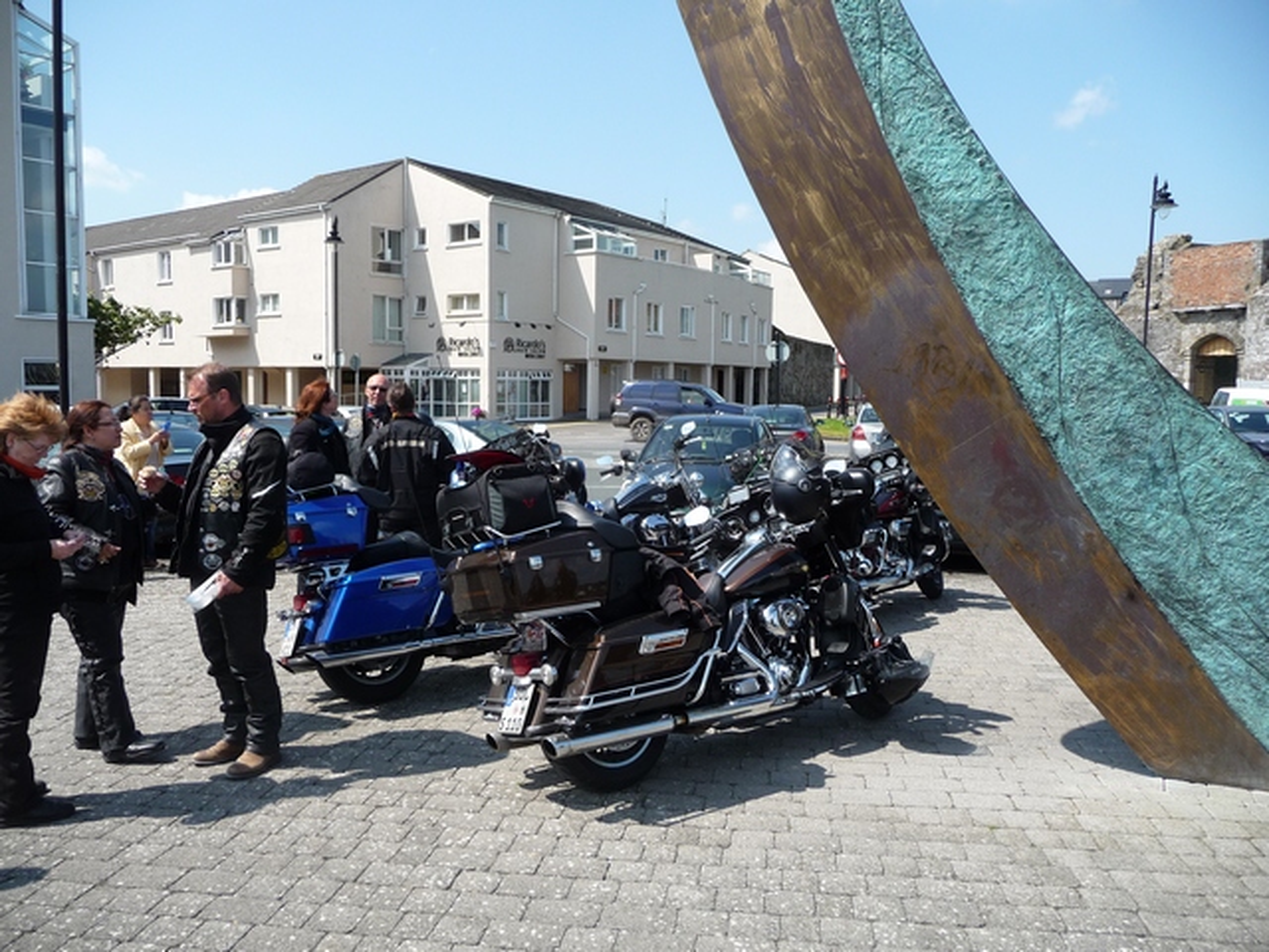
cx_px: 634
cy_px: 476
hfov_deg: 63.4
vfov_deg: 49.7
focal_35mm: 28
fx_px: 1026
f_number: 3.3
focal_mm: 4.7
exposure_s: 1/800
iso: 100
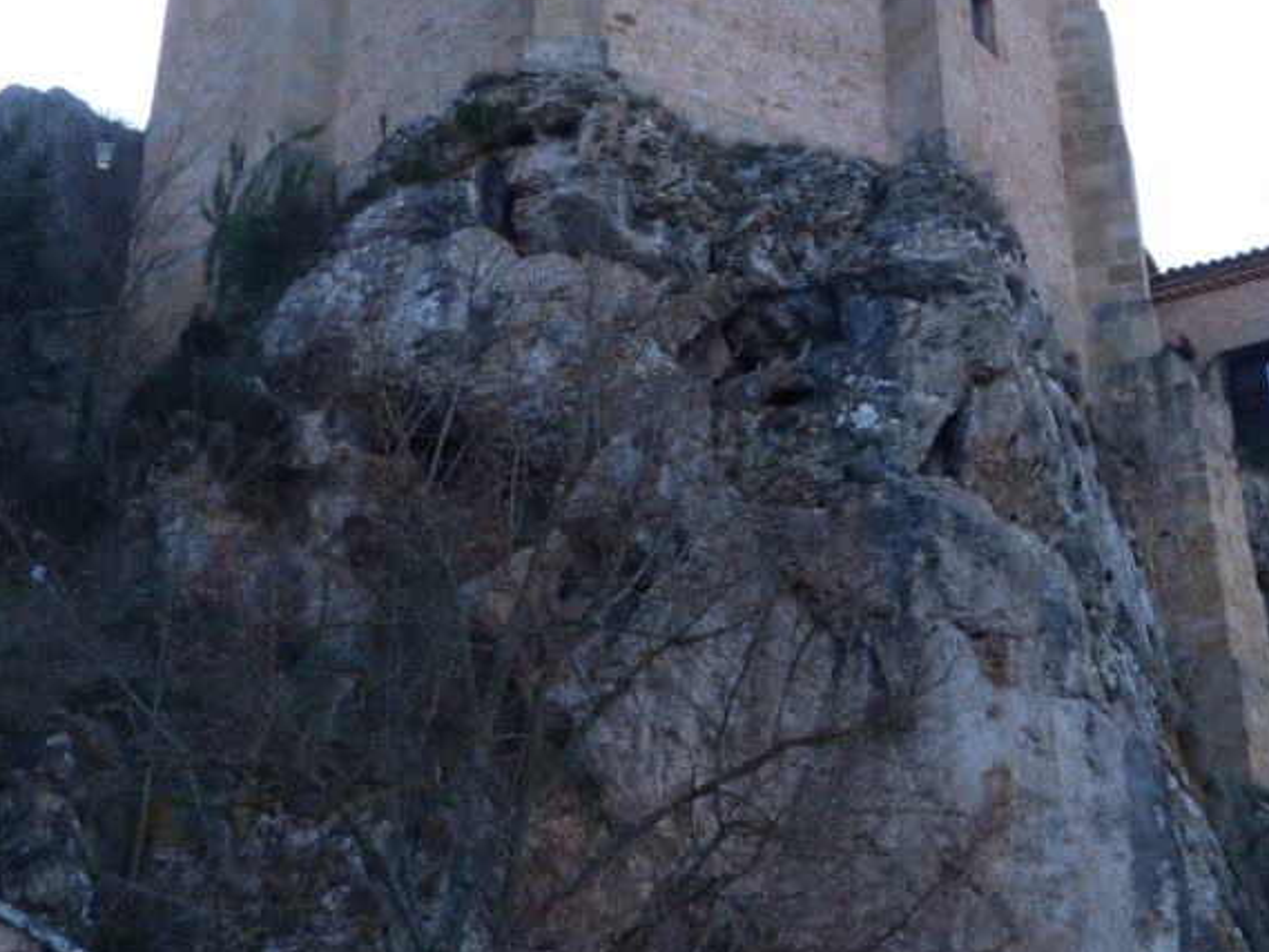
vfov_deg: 23.0
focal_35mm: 63
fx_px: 2310
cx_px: 885
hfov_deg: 30.4
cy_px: 214
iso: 80
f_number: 4
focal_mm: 6.3
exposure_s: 1/160
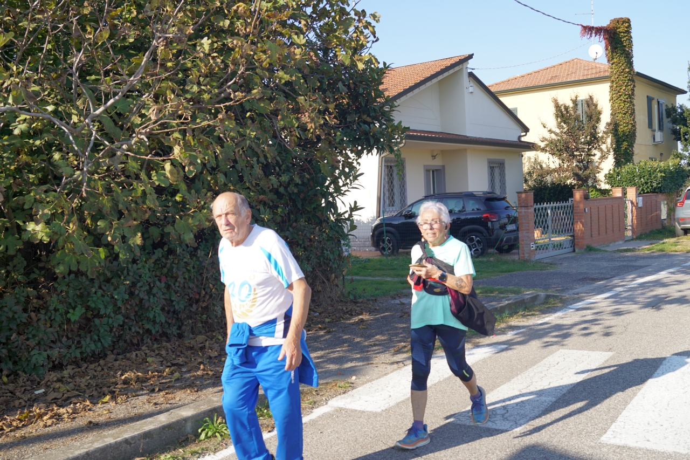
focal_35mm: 36
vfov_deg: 36.9
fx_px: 690
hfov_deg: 53.1
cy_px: 230
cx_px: 345
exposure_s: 1/250
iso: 100
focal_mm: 24
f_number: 5
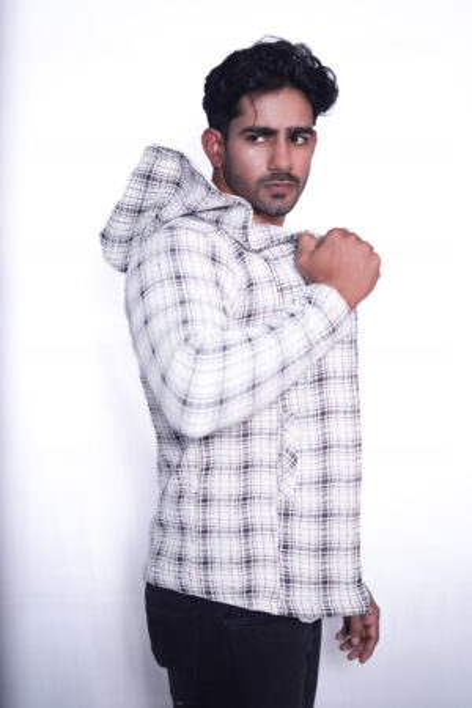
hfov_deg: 27.0
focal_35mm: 50
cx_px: 236
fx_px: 983
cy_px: 354
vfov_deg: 39.6
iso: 100
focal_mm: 50
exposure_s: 1/200
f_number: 1.8
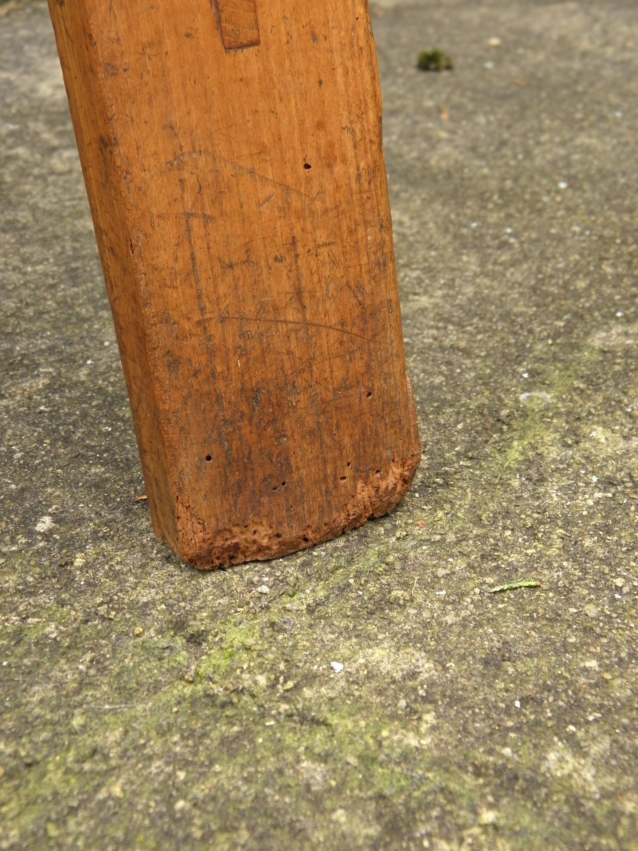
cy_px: 426
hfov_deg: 29.1
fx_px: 1229
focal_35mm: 50
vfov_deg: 38.2
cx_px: 319
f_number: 4
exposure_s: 1/50
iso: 125
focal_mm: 9.1
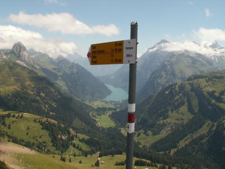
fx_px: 227
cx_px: 112
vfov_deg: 40.7
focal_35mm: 35
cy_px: 84
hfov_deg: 52.6
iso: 50
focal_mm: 5.86
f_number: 8
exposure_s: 1/125
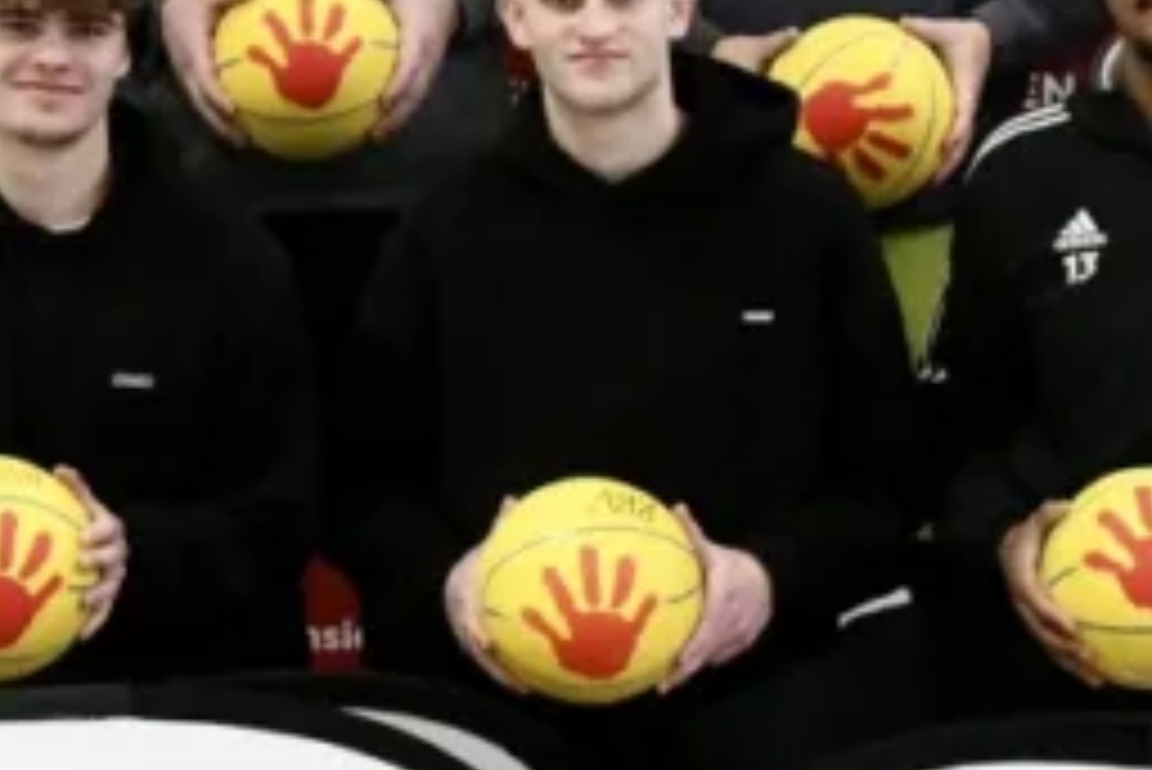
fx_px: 3970
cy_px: 50
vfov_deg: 11.0
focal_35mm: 124
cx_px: 720
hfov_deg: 16.5
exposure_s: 1/1250
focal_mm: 31
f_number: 2.8
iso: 16000
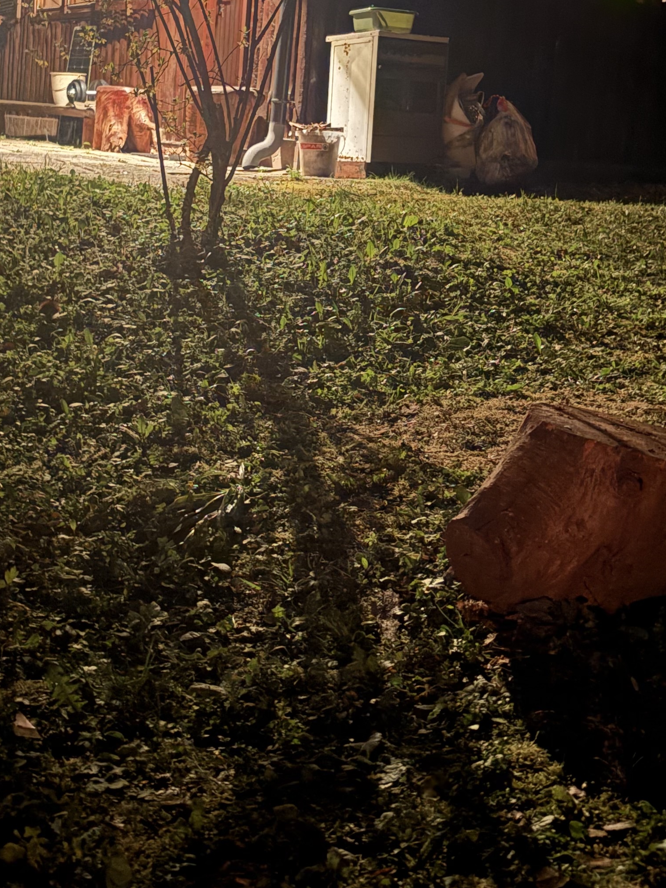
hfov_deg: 28.0
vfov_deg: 36.4
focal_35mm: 52
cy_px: 296
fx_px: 1334
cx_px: 281
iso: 1250
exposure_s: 1/2
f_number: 1.6
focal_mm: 5.96
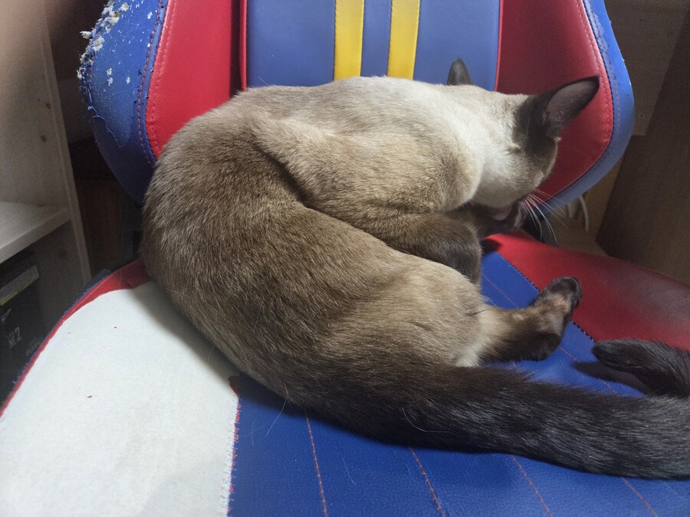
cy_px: 258
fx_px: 458
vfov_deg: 58.9
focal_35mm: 23
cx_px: 345
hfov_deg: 73.9
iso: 1600
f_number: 1.8
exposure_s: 1/120
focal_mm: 5.4
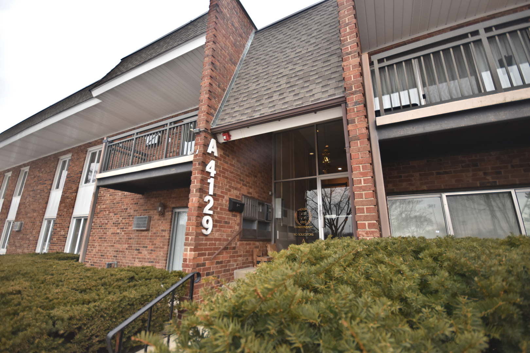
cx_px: 265
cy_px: 176
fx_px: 221
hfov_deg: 100.4
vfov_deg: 77.3
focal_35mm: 15
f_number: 4.5
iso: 500
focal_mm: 10
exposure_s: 1/100
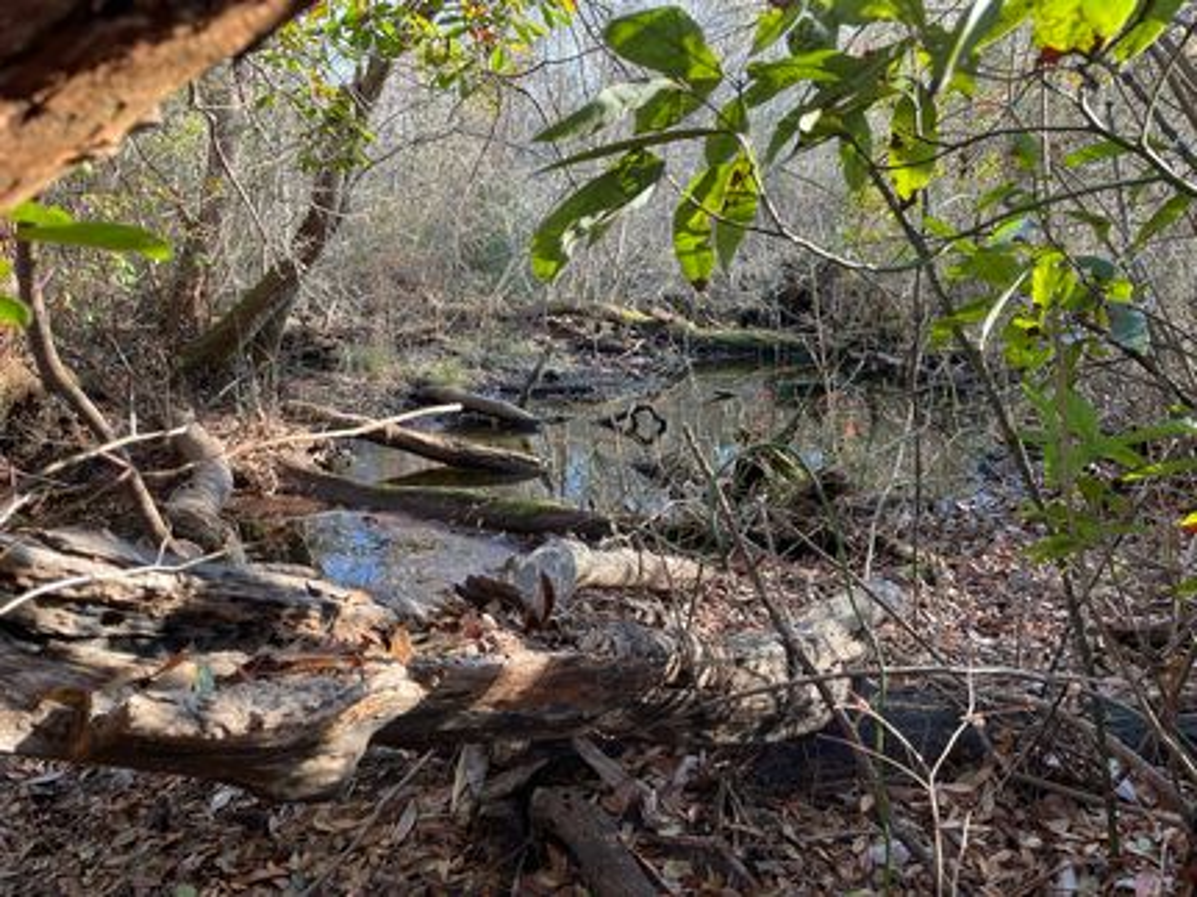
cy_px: 448
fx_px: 899
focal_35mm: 26
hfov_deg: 67.3
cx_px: 598
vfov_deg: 53.0
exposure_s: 1/121
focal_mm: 4.2
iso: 50
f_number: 1.6
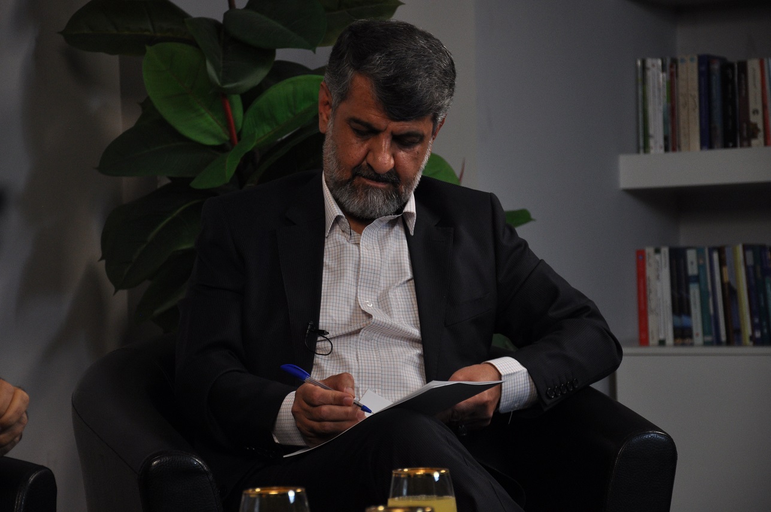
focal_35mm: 135
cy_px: 256
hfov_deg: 15.2
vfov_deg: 10.1
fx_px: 2888
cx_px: 386
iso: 640
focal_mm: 90
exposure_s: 1/60
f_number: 5.3
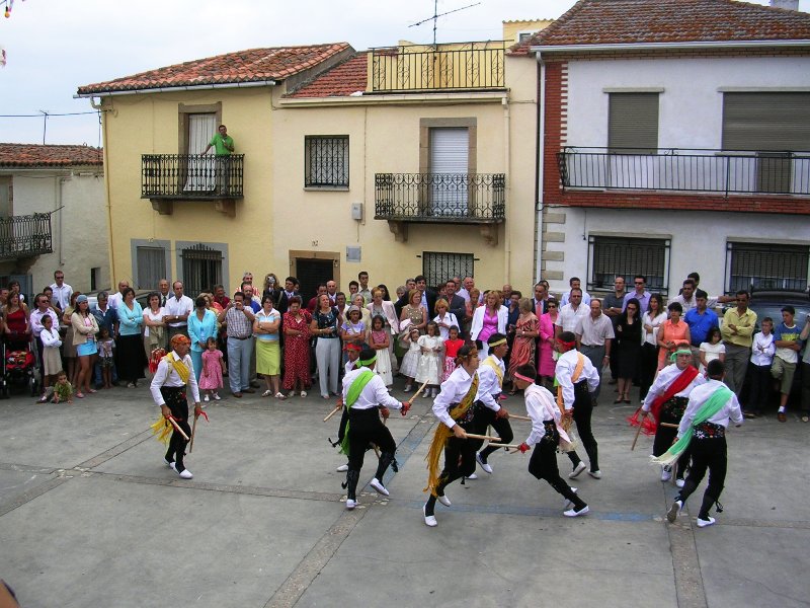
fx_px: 889
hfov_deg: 49.0
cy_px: 304
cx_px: 405
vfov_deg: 37.7
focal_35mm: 38
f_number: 2.8
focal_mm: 5.8
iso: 50
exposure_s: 1/527
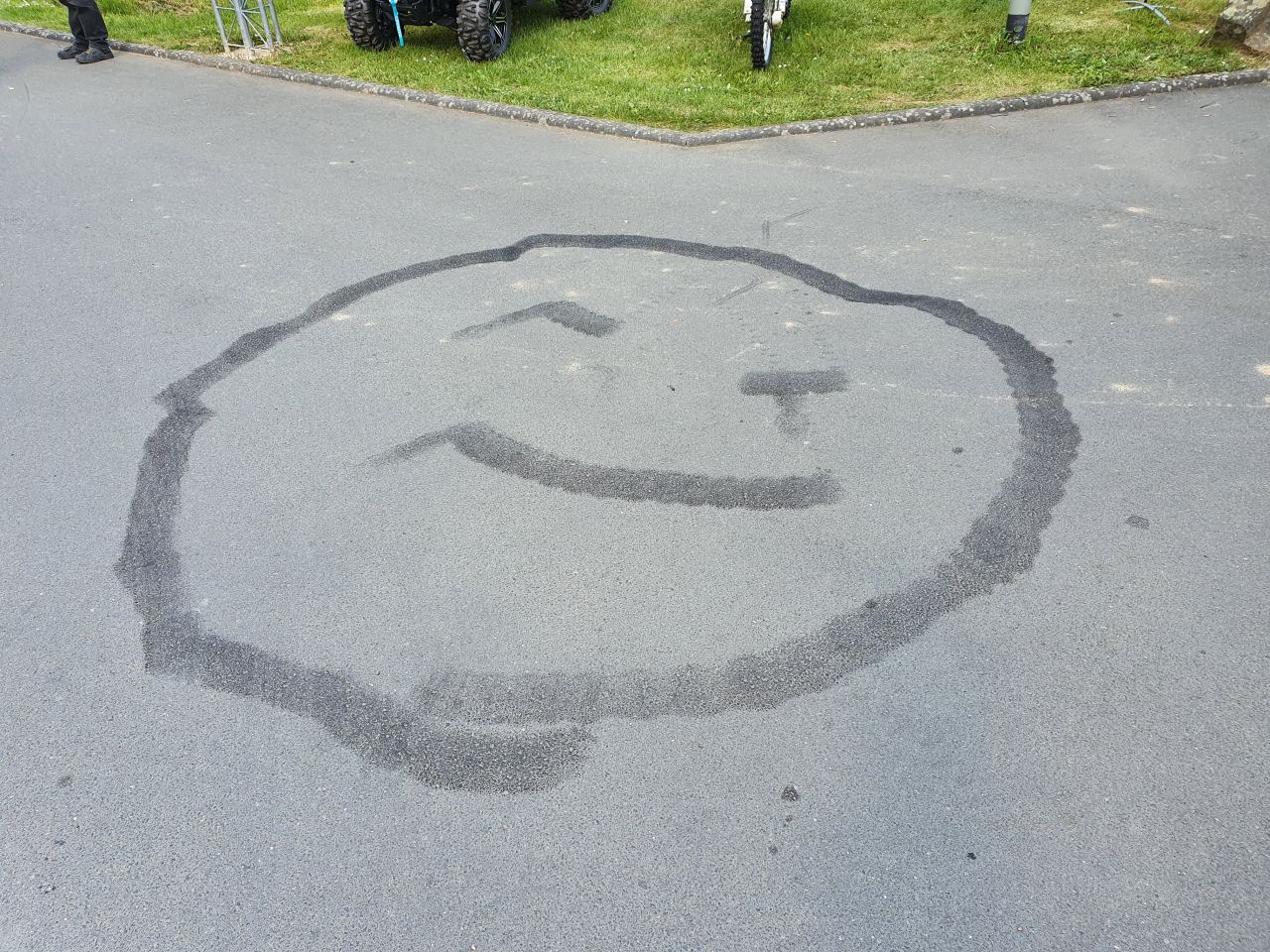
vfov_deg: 53.1
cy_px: 476
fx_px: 954
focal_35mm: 26
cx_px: 635
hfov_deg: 67.3
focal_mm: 4.32
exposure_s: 1/334
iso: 50
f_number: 2.4
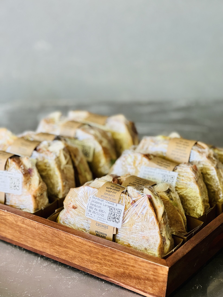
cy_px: 148
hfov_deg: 19.1
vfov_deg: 25.3
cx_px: 112
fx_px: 661
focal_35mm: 77
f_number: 2.8
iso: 100
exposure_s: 1/121
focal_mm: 9
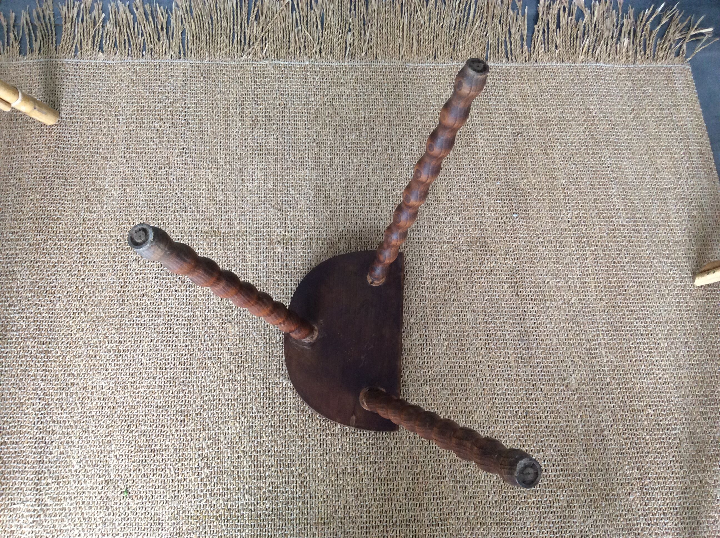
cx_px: 360
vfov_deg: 44.1
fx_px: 665
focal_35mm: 32
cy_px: 269
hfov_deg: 56.9
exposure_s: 1/25
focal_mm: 3.3
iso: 80
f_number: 2.4
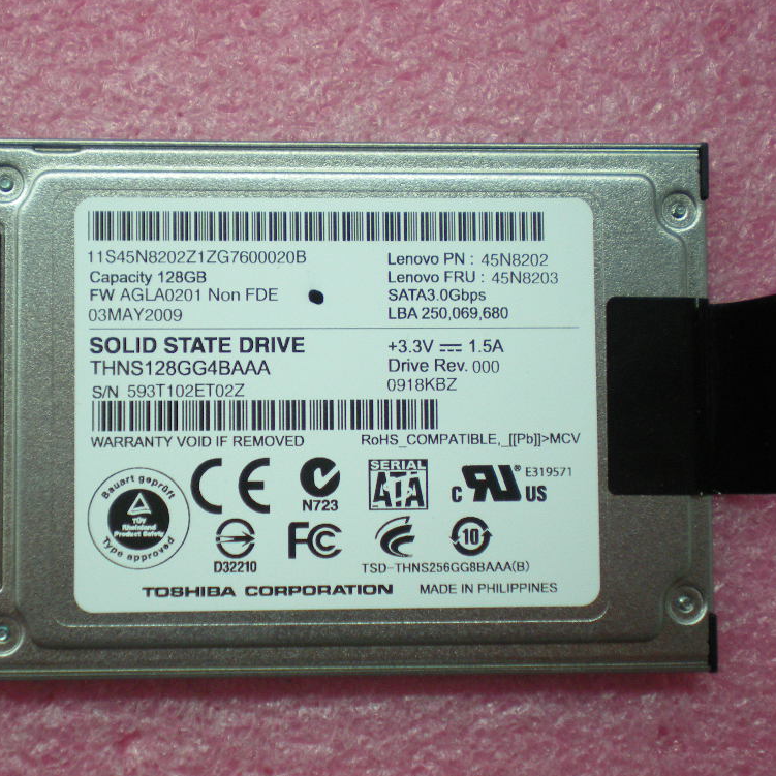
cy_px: 386
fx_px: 1344
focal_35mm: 53
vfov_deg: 32.2
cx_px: 308
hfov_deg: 32.1
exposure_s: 1/42.1
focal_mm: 7.4
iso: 200
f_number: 3.5
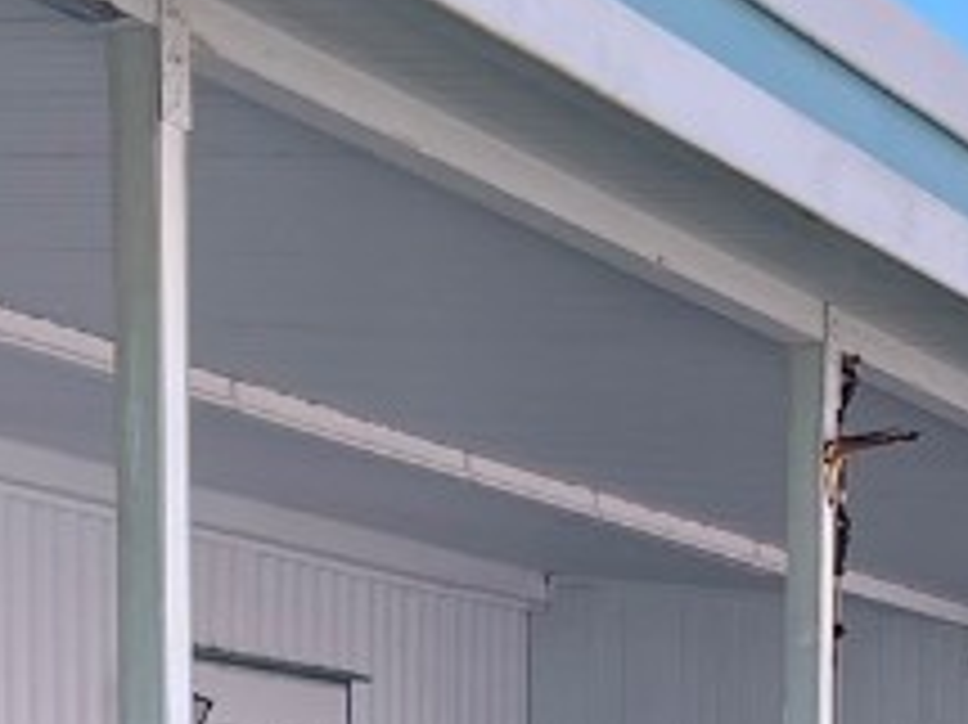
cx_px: 338
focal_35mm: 124
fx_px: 3466
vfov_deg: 11.0
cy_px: 1403
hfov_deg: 15.9
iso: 50
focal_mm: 5.1
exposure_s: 1/1623
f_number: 1.6
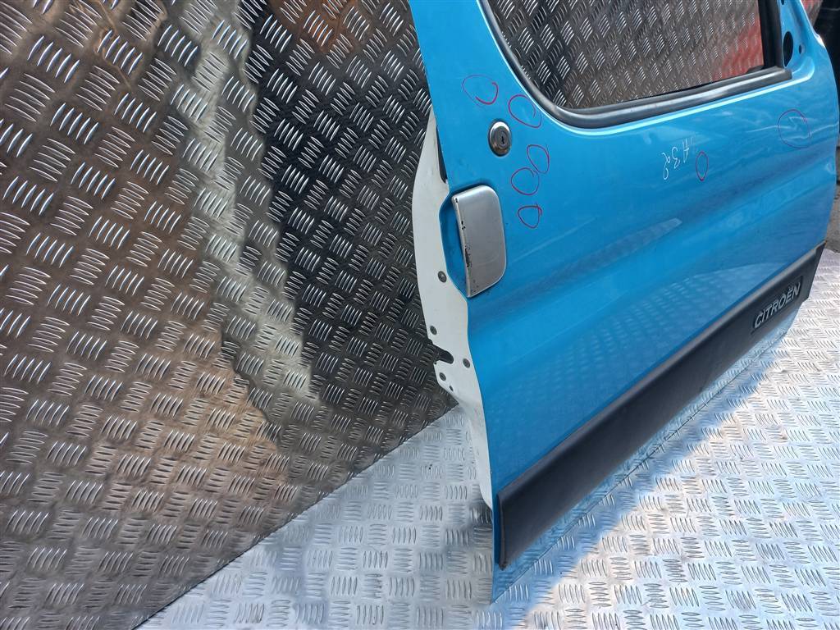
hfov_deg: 69.4
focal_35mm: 25
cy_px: 315
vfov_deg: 54.9
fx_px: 607
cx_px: 420
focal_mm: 4.6
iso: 32
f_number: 1.8
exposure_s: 1/50
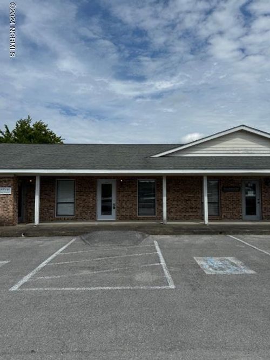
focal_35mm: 24
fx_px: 250
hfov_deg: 56.8
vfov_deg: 71.6
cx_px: 135
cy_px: 180
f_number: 1.78
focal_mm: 6.76
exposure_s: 1/7937
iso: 80
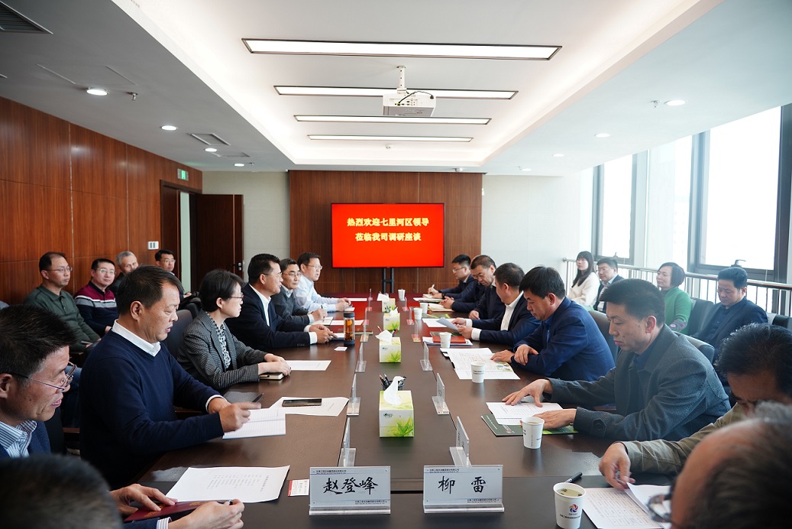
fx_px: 528
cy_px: 264
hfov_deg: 73.7
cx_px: 396
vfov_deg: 53.2
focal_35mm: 24
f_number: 4
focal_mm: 24
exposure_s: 1/30
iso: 250
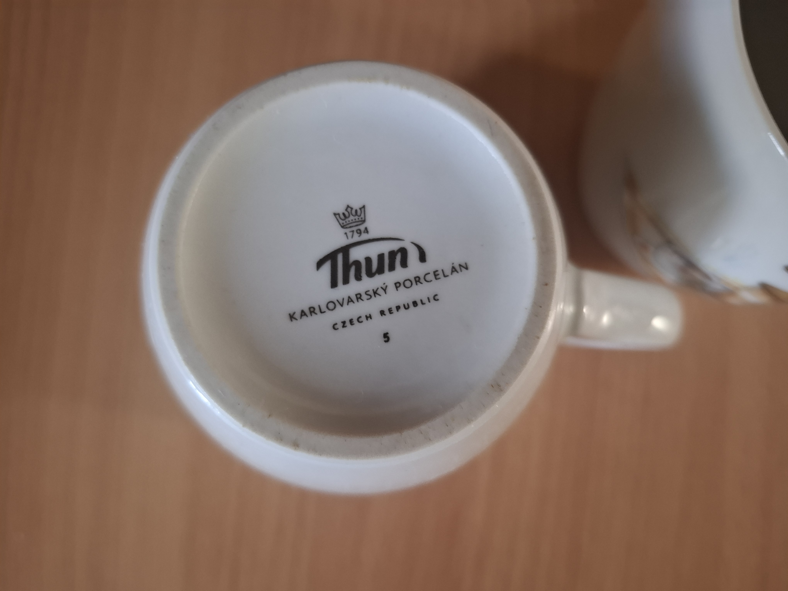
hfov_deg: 73.9
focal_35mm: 23
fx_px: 524
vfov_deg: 58.9
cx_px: 394
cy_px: 296
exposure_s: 1/25
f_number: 1.8
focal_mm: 5.54
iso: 400
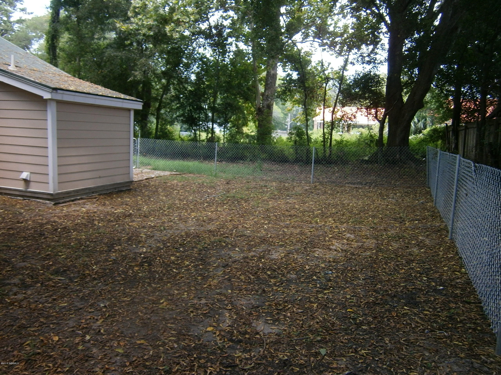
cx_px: 250
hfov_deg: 67.3
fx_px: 376
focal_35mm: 26
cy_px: 188
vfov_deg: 53.1
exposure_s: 1/80
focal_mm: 4.7
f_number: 2.8
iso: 80
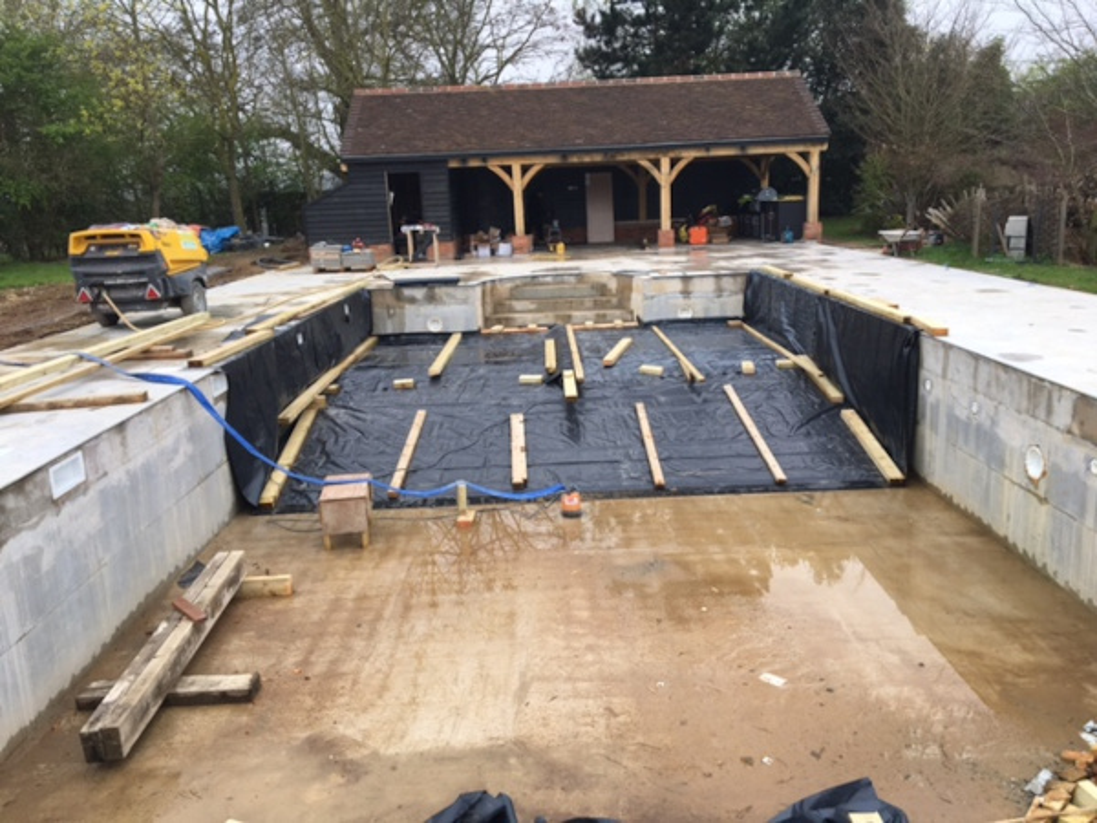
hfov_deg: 61.7
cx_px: 548
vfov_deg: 48.2
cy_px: 412
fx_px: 919
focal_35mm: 29
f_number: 2.2
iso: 25
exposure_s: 1/427
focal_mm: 4.15
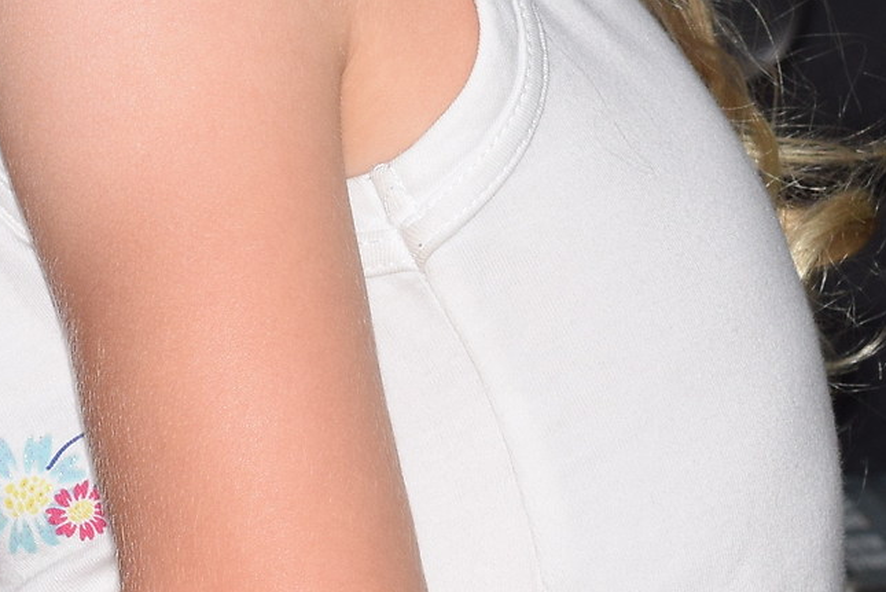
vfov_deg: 4.9
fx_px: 6871
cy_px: -43
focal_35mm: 279
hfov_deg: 7.3
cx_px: -438
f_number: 16
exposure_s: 1/160
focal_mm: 50
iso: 400
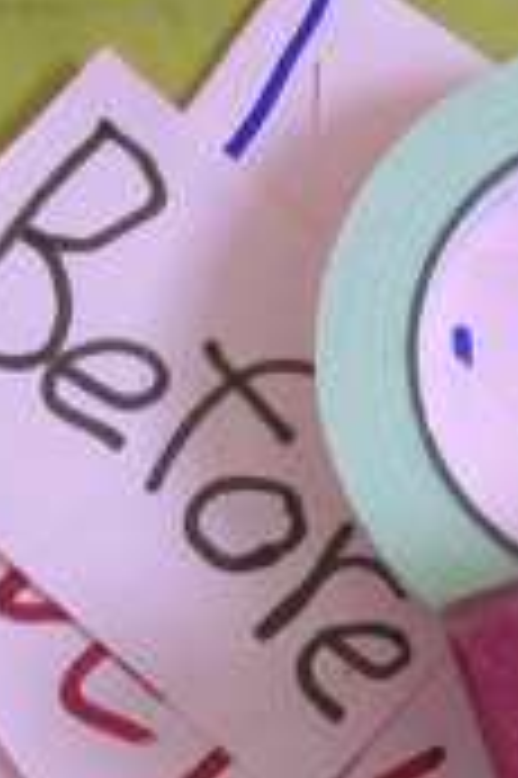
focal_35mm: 90
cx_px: 468
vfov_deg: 21.9
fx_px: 1946
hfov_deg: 15.0
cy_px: 765
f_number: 2.9
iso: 160
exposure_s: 1/10
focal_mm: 5.7
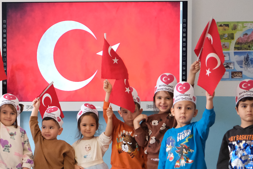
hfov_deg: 24.7
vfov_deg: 16.8
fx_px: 562
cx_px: 31
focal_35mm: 80
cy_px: 154
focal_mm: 23
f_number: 1.4
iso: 4000
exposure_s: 1/1600
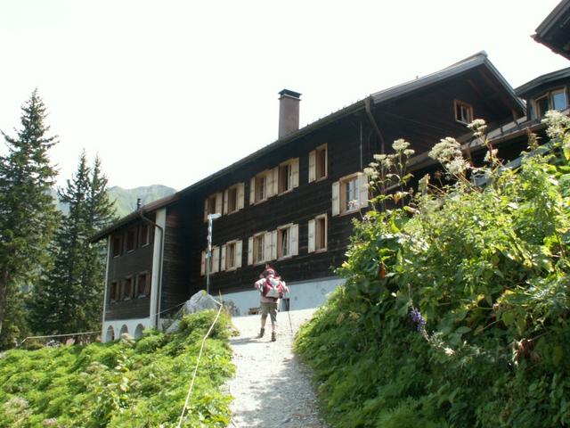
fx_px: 576
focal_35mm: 35
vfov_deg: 40.7
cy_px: 214
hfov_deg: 52.6
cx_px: 285
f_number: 5
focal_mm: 5.86
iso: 50
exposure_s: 1/100
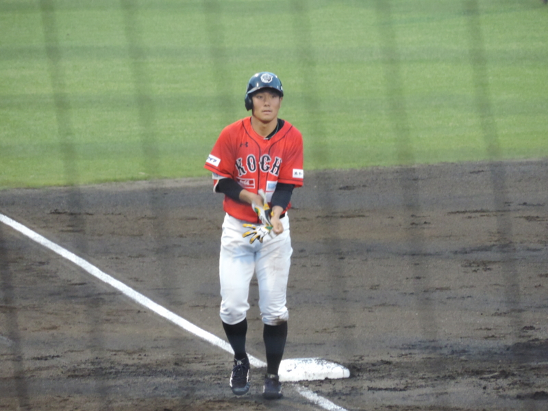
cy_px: 206
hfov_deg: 2.8
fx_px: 11082
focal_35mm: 700
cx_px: 274
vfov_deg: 2.1
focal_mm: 124.8
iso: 800
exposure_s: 1/80
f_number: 5
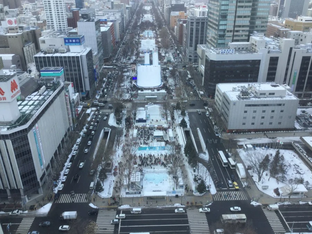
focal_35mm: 31
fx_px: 279
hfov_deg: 58.4
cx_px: 156
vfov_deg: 45.4
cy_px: 117
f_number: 2.4
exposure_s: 1/448
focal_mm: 3.3
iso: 25
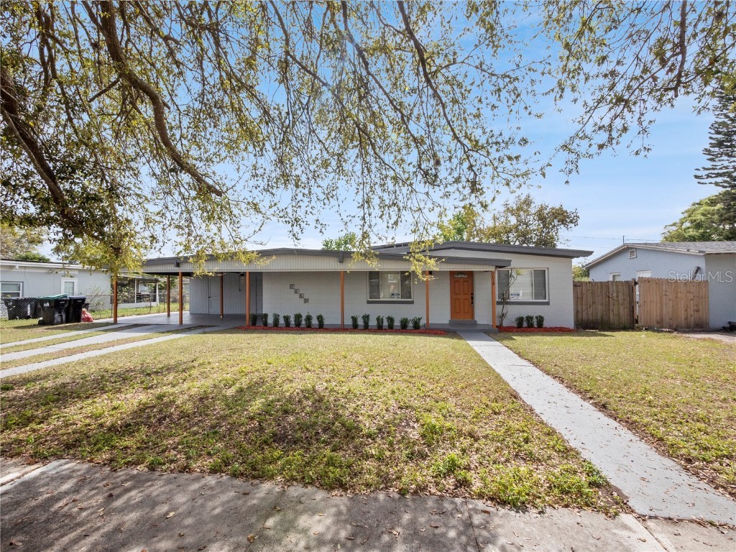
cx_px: 368
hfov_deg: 102.1
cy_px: 276
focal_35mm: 14
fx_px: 298
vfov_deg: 85.7
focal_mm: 7
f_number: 9
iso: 200
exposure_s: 1/640
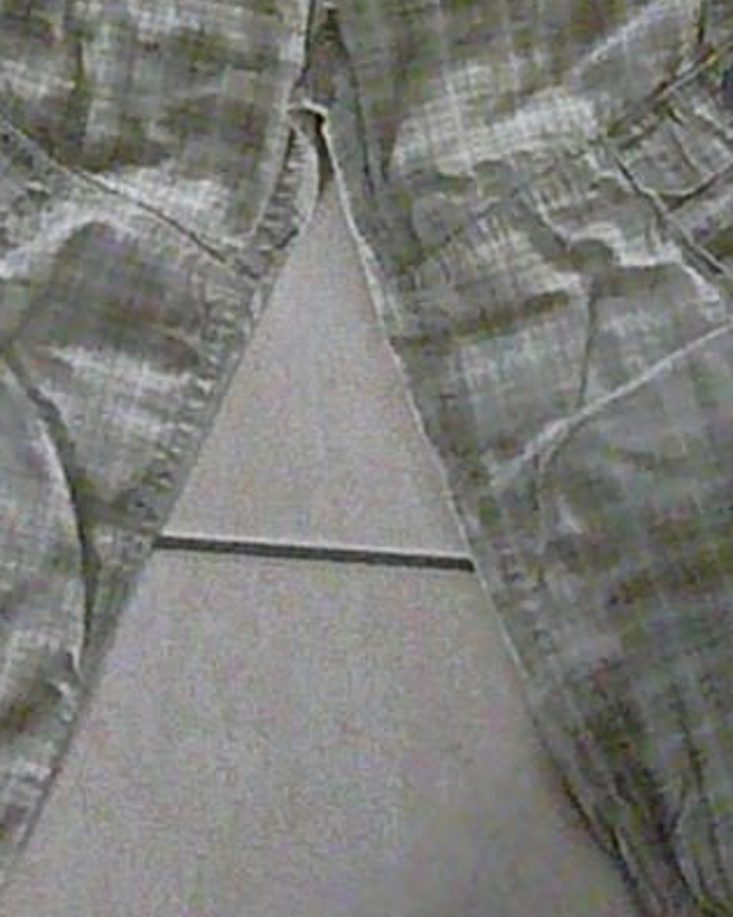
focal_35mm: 104
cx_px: 382
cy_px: -42
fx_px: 2821
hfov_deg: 14.8
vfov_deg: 17.9
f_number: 3.3
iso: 3200
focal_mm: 6.9
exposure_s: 1/400
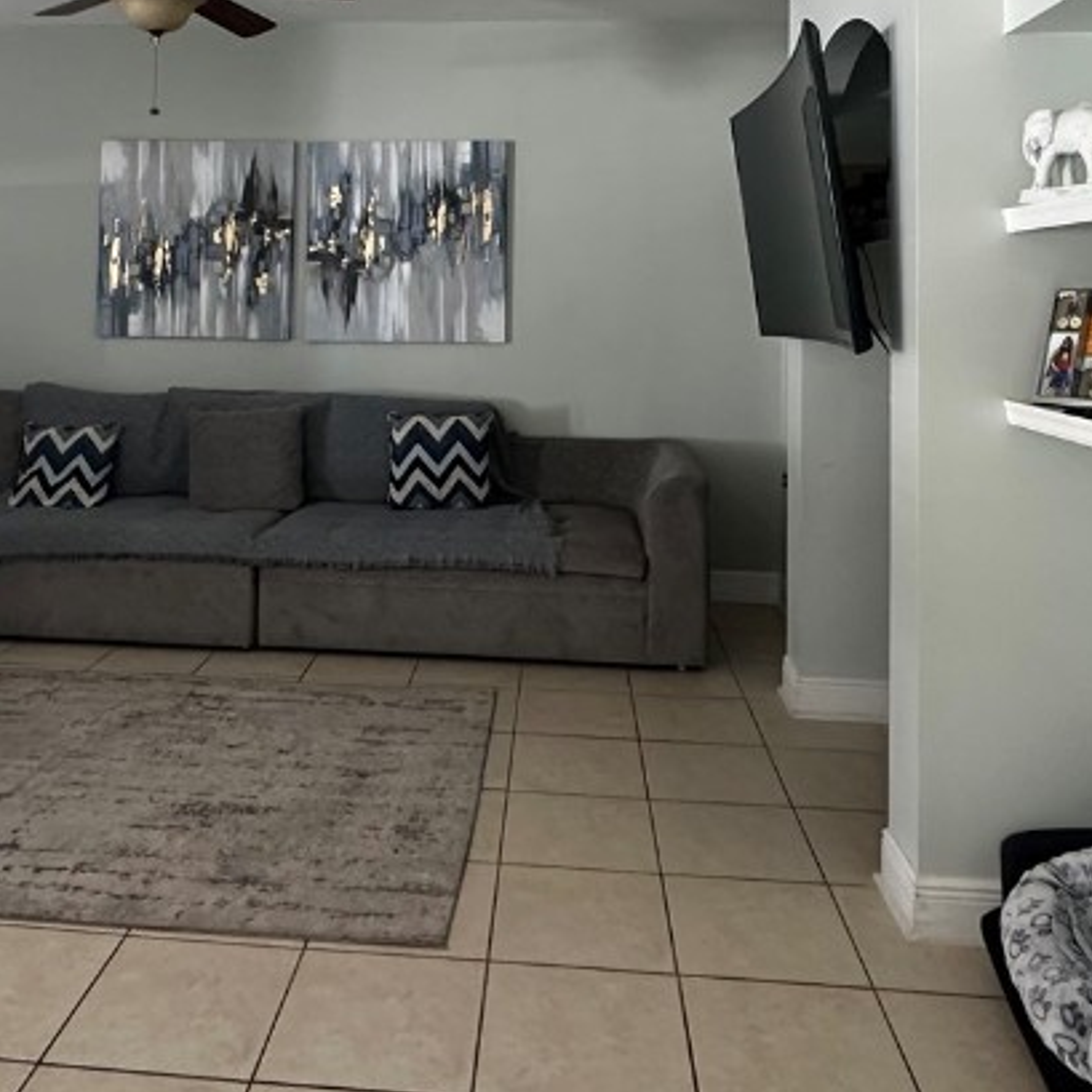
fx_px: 1106
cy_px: 243
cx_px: 467
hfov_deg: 52.3
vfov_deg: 49.9
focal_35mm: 31
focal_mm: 2.22
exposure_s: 1/60
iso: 320
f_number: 2.2
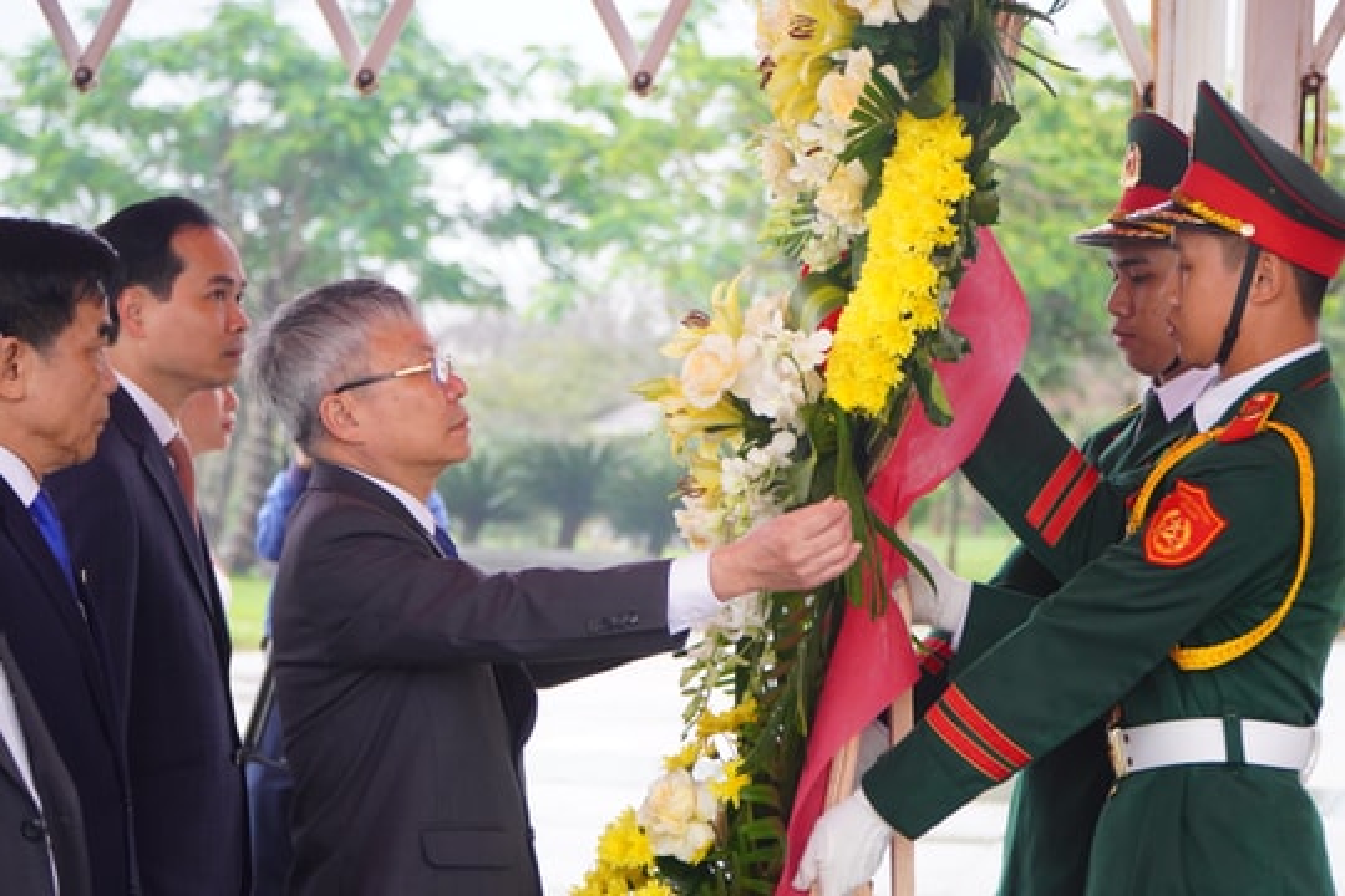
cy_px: 448
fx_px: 3250
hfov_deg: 23.4
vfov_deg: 15.7
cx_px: 672
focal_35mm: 87
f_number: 4
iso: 1250
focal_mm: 58
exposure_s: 1/160
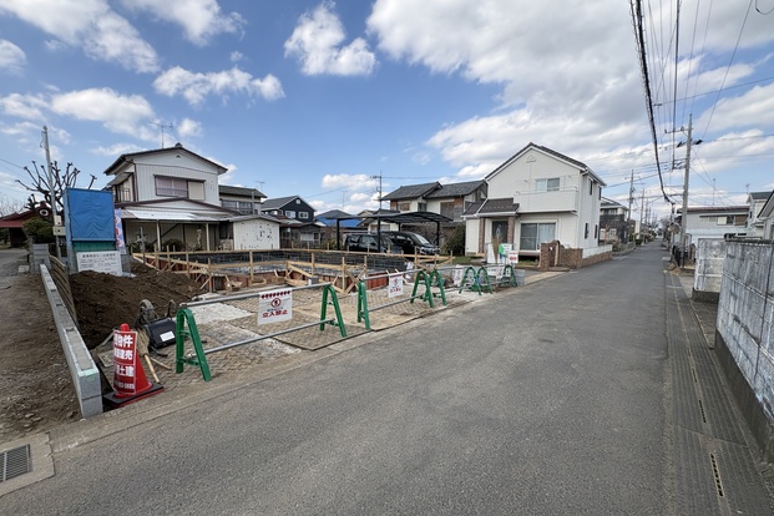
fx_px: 322
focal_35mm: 15
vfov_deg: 77.3
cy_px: 269
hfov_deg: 100.4
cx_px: 388
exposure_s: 1/1110
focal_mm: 2.22
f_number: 2.2
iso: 50
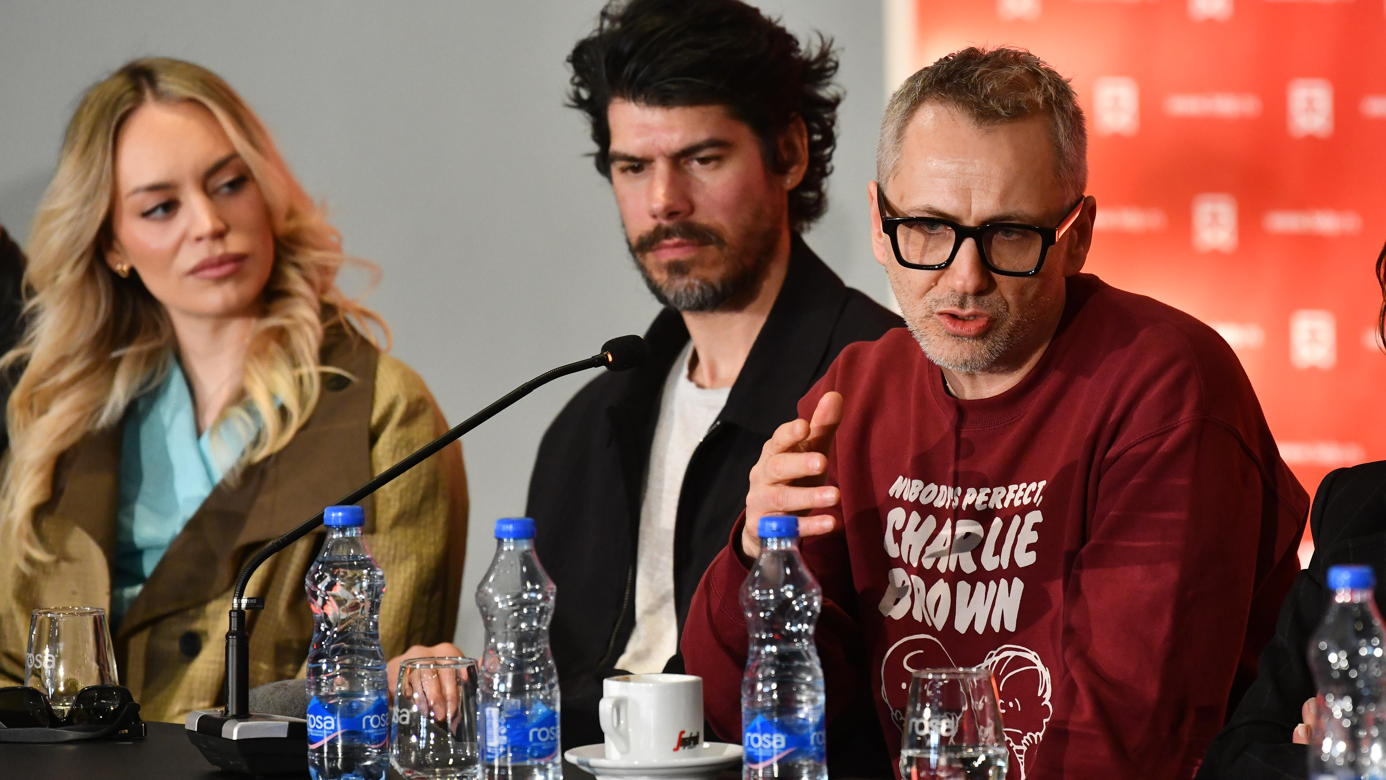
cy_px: 362
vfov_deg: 5.8
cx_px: 693
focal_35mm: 210
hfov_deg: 10.3
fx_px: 7718
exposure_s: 1/320
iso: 2000
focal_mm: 200
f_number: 4
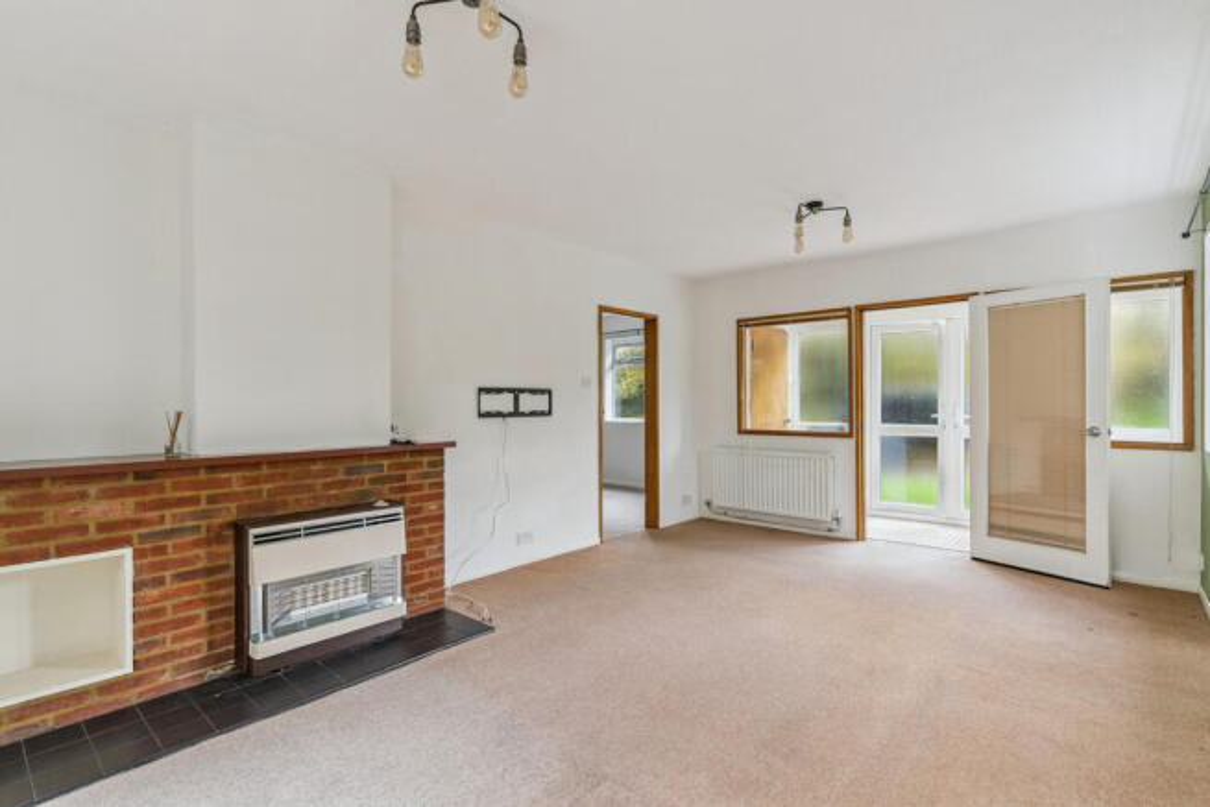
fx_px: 571
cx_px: 605
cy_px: 404
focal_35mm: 17
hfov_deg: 93.3
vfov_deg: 70.5
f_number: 6.3
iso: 800
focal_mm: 17
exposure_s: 1/30
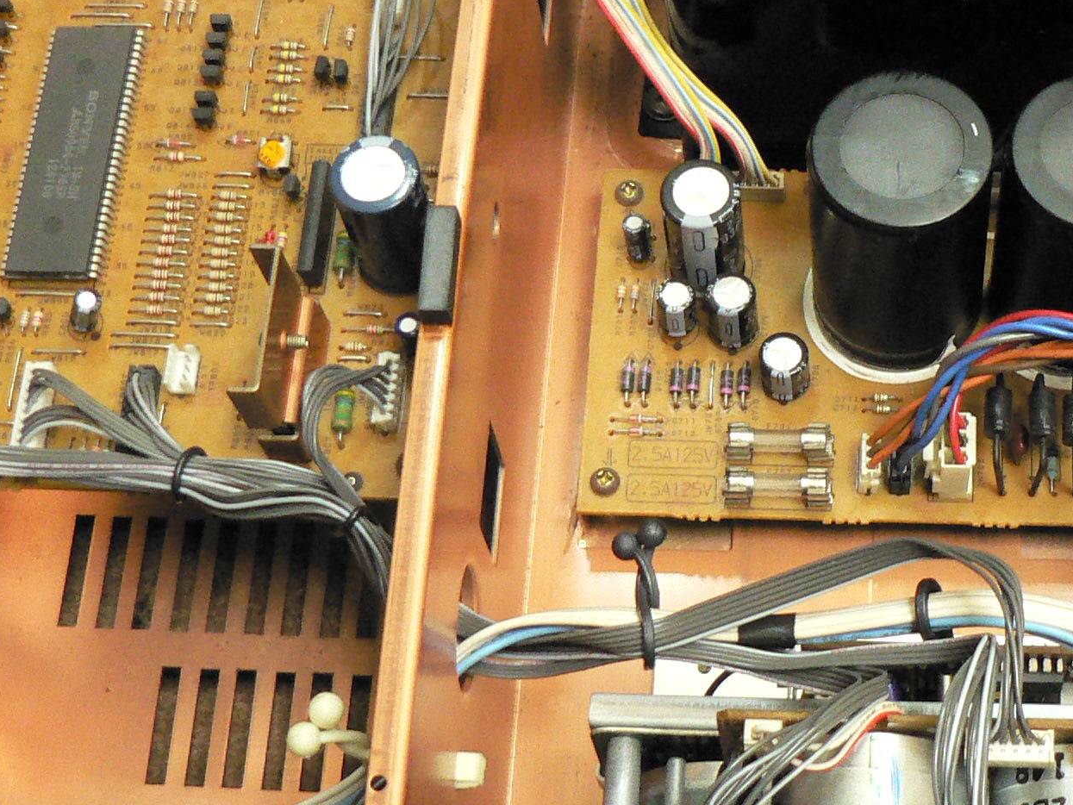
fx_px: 2294
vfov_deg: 19.9
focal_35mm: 74
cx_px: 880
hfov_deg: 25.8
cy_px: 288
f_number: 2.8
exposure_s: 1/30
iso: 400
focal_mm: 6
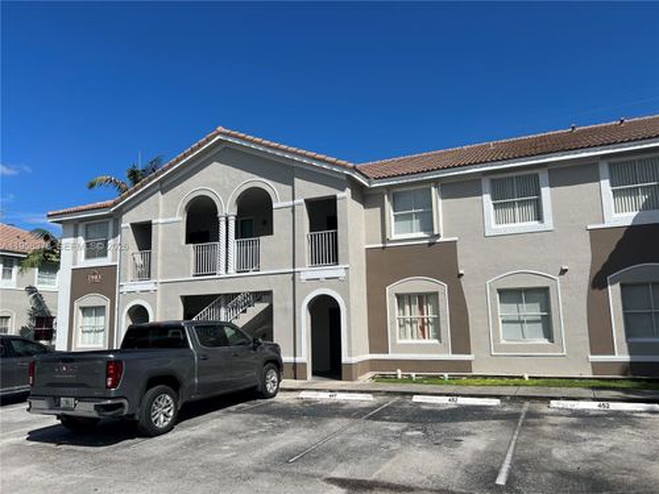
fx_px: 495
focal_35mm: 26
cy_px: 247
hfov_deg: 67.3
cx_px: 330
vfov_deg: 53.1
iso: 50
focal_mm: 5.7
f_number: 1.5
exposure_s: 1/6579
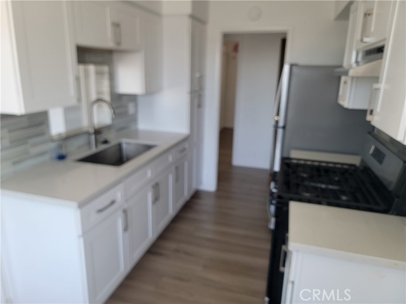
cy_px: 152
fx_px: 281
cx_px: 203
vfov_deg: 56.8
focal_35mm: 24
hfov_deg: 71.6
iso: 100
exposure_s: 1/120
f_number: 1.8
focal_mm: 6.7
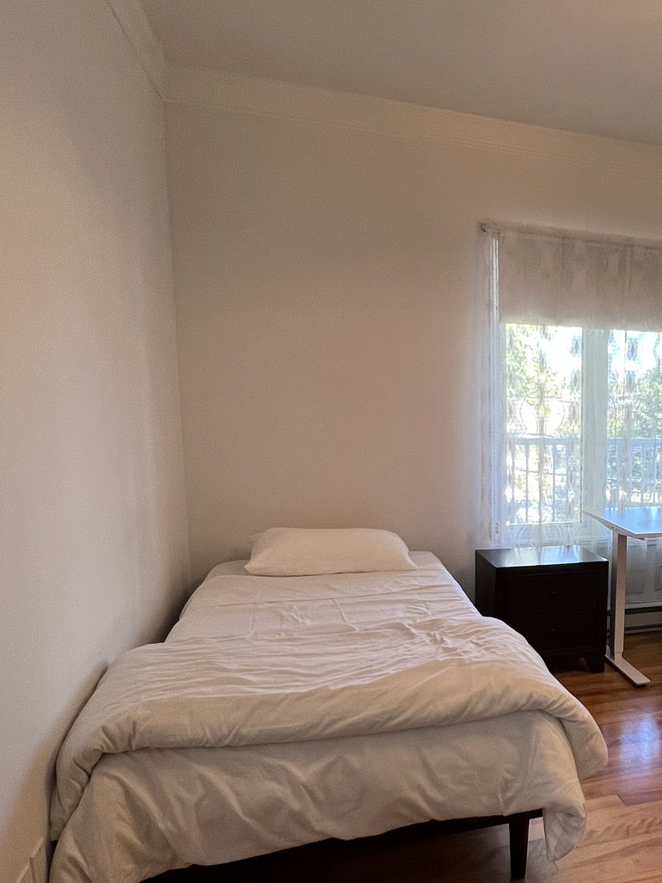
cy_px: 521
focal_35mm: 27
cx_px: 599
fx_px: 689
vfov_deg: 64.8
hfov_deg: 46.2
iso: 125
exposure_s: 1/120
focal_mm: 1.57
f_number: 1.8
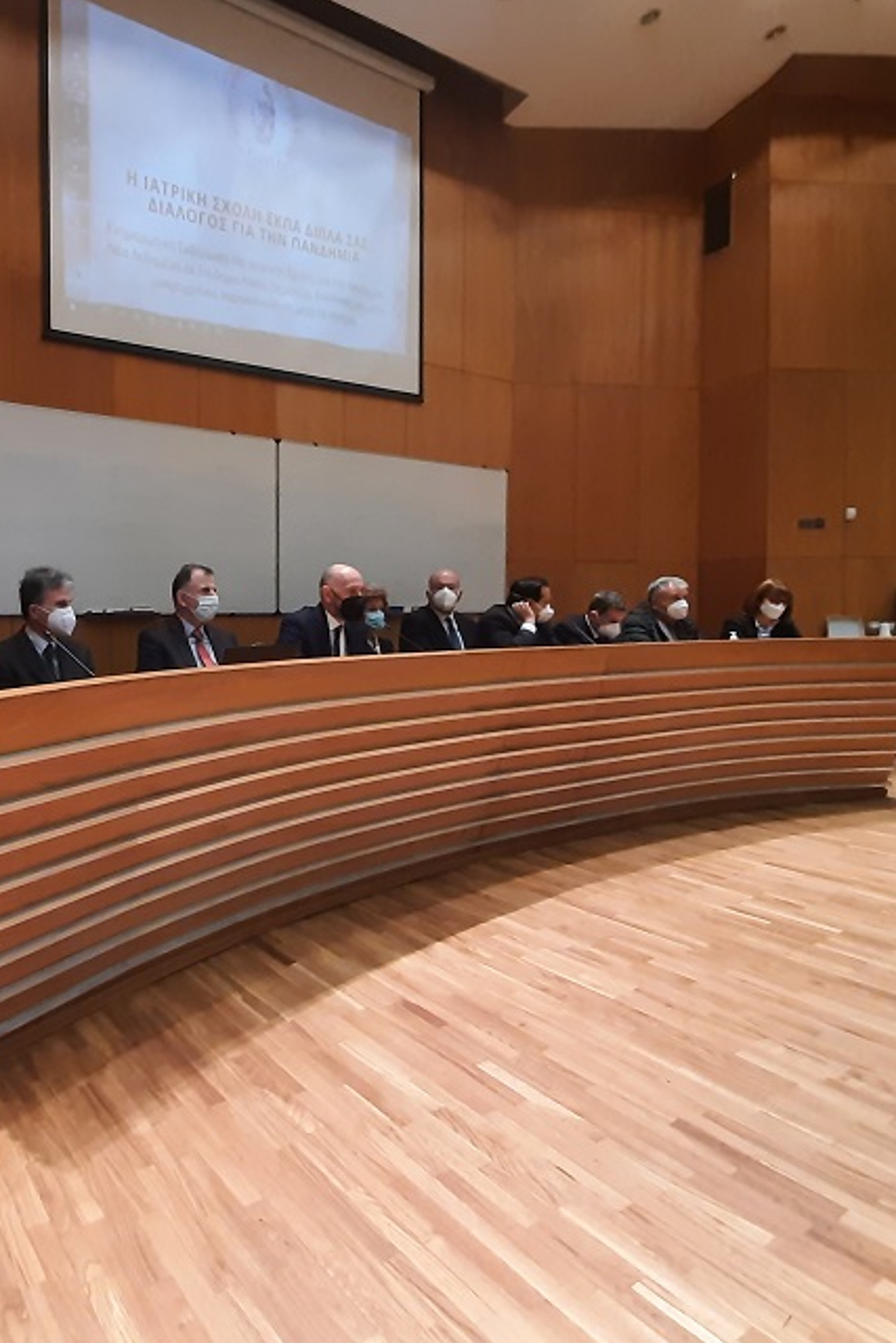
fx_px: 709
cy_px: 666
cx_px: 183
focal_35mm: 19
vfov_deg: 86.9
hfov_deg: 59.6
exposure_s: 1/25
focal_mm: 1.42
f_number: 2.2
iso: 320
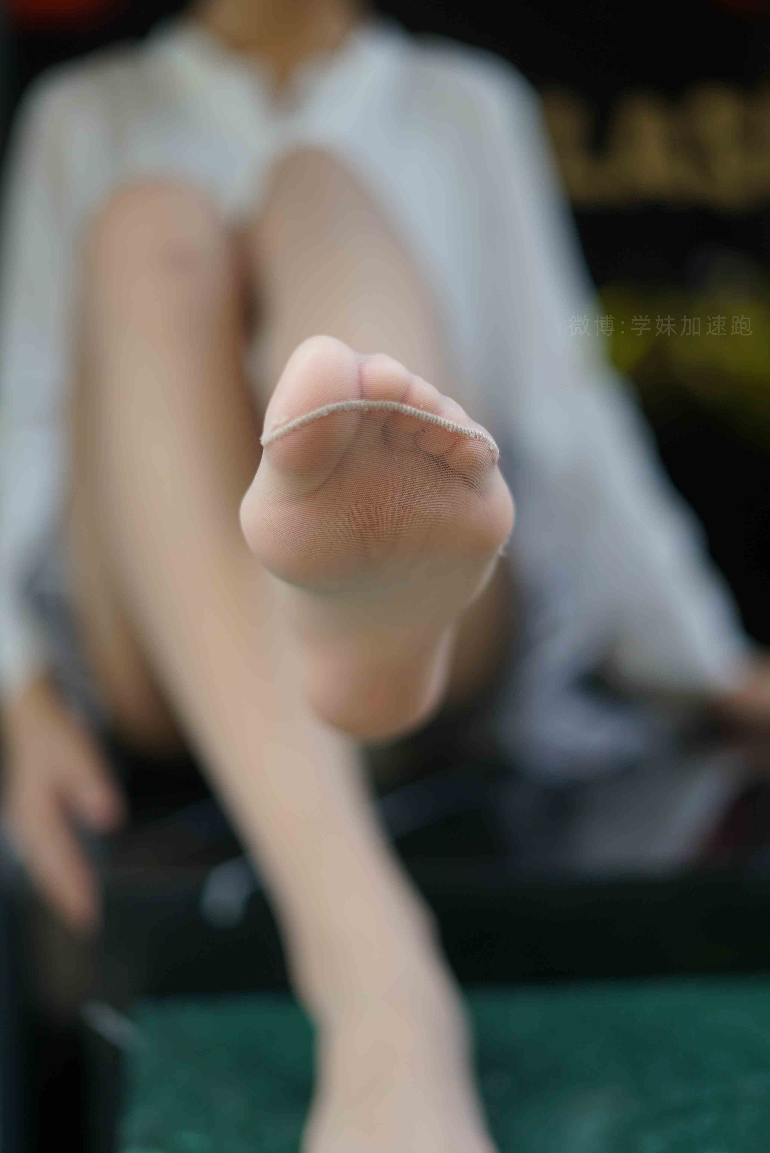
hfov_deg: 27.0
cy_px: 576
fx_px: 1602
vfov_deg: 39.6
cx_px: 385
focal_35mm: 50
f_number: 1.8
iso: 200
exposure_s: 1/640
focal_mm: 50
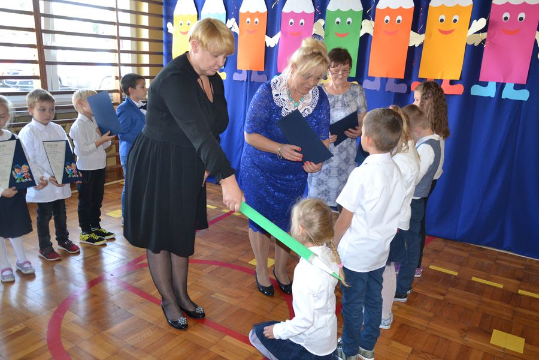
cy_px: 180
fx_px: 404
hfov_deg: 67.4
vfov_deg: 47.9
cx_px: 270
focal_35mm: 27
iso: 1000
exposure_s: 1/60
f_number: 3.5
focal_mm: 18
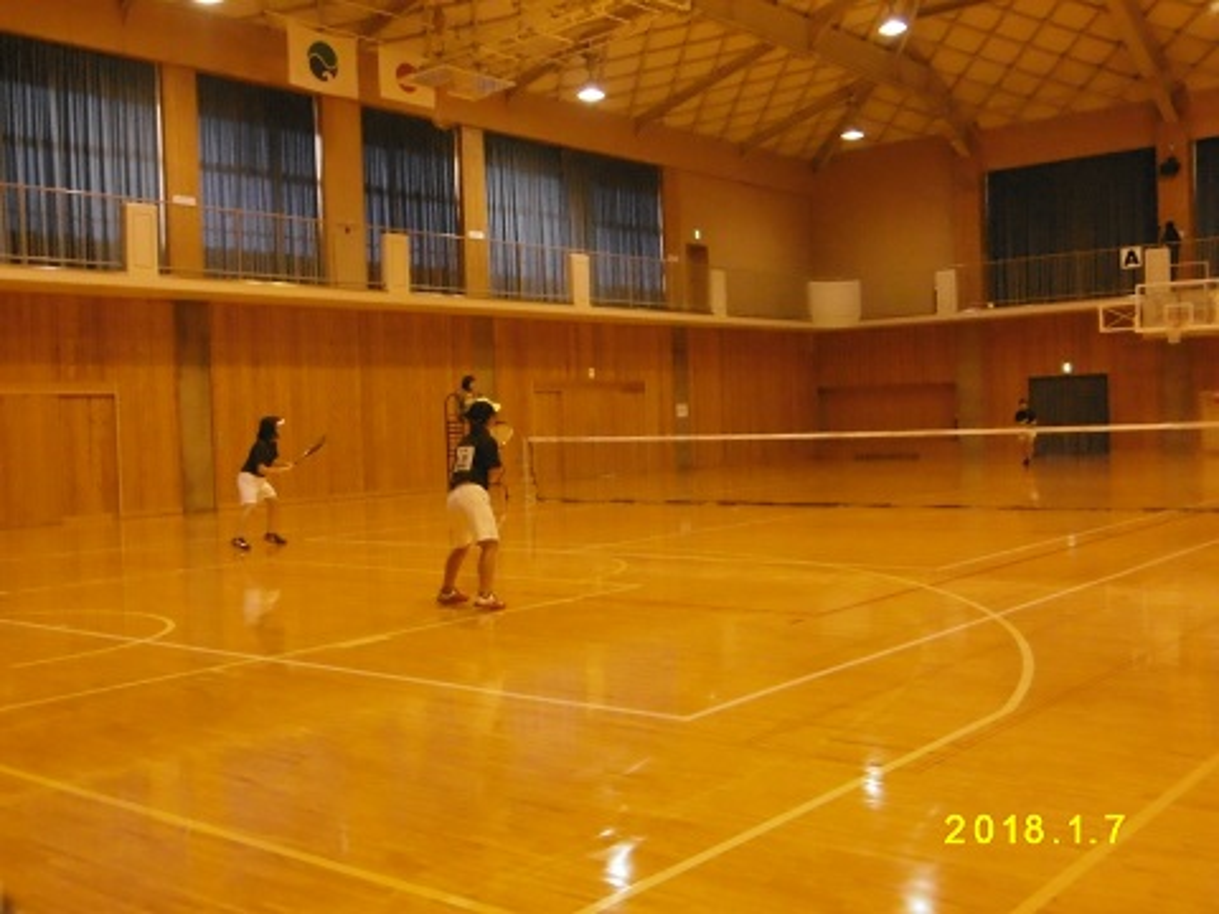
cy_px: 457
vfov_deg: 37.7
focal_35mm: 38
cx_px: 610
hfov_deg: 49.0
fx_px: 1338
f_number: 3.7
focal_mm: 6.8
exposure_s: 1/160
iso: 1600
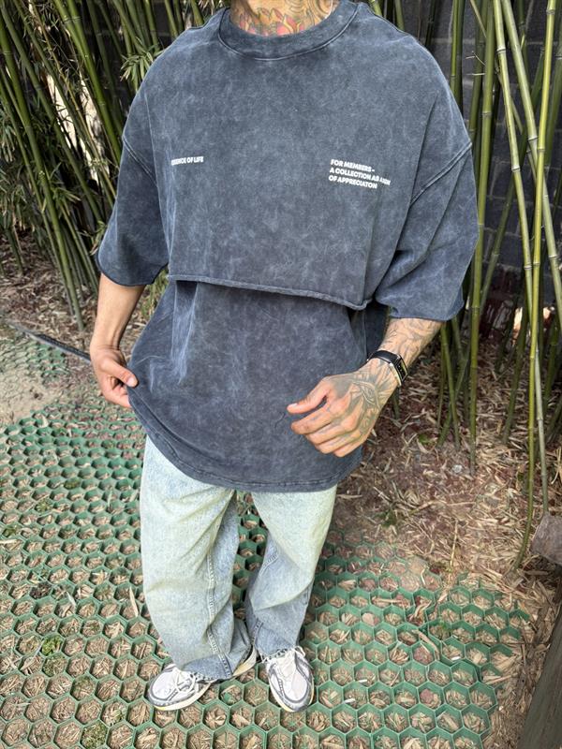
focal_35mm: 24
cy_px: 374
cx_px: 281
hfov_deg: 56.8
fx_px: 520
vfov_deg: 71.6
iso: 100
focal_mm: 6.76
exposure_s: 1/121
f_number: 1.78
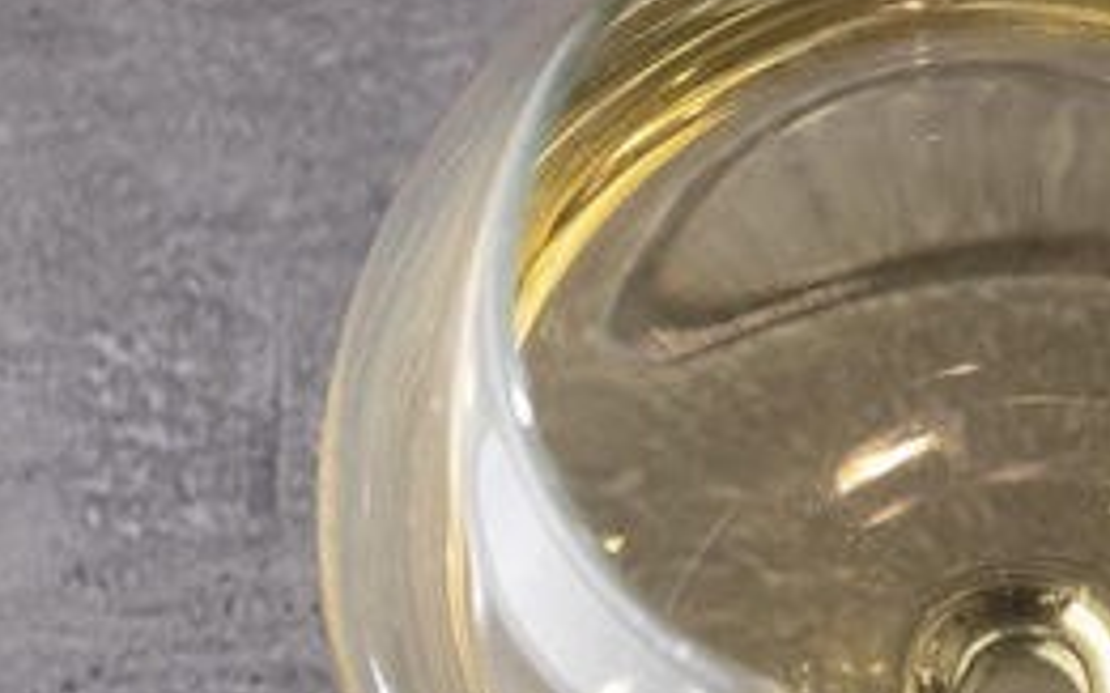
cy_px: 544
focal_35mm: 301
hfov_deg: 6.9
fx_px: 9104
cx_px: 1459
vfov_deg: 4.4
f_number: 5.6
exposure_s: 1/80
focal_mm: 55
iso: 1600
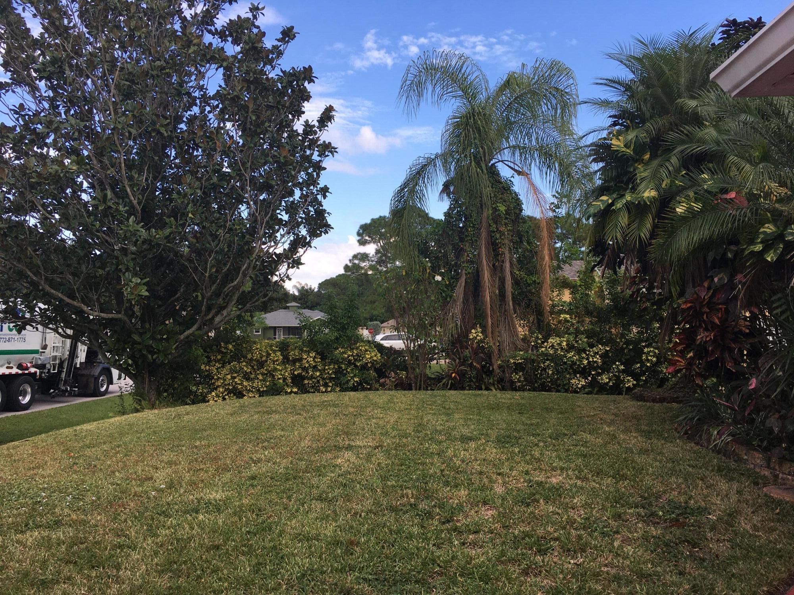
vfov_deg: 48.2
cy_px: 298
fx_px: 665
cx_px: 397
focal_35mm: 29
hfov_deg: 61.7
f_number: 2.2
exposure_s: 1/527
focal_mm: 4.15
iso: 25
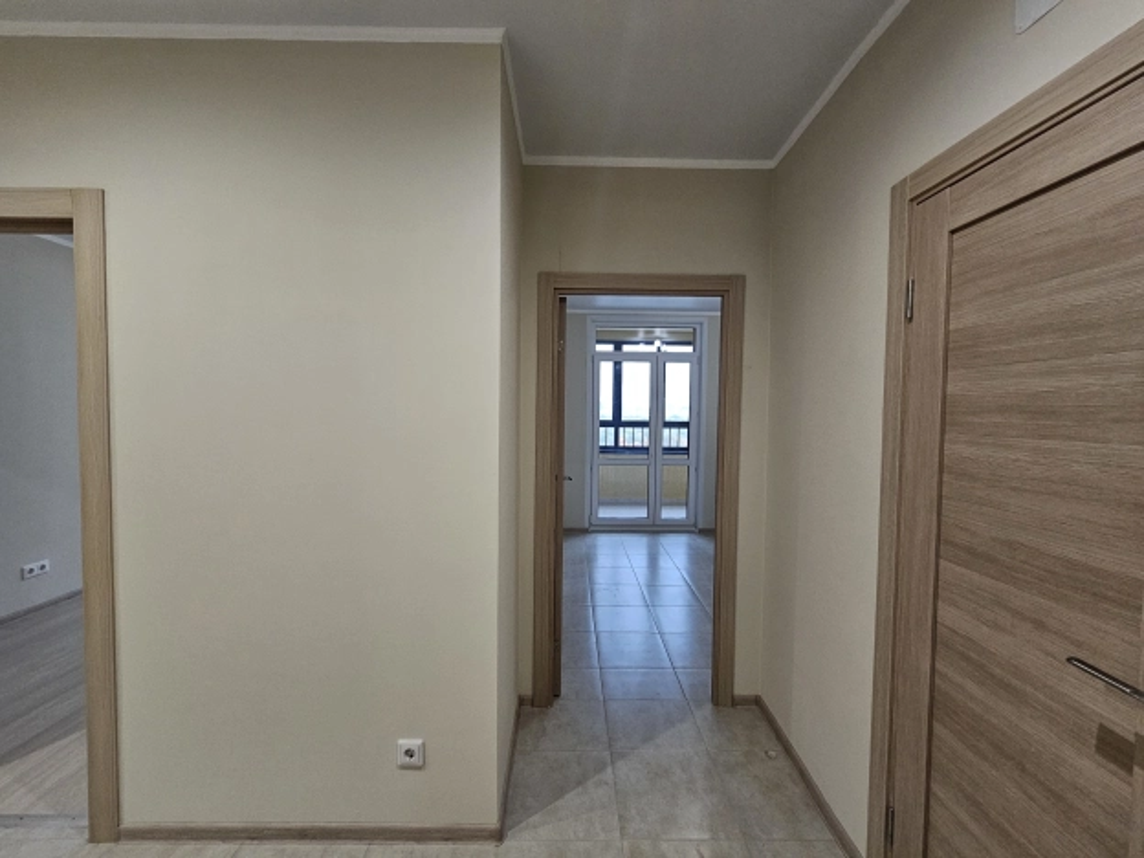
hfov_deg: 106.2
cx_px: 572
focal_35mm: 13
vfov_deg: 89.9
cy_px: 429
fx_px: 430
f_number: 2.2
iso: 250
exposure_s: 1/70.8
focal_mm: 2.2
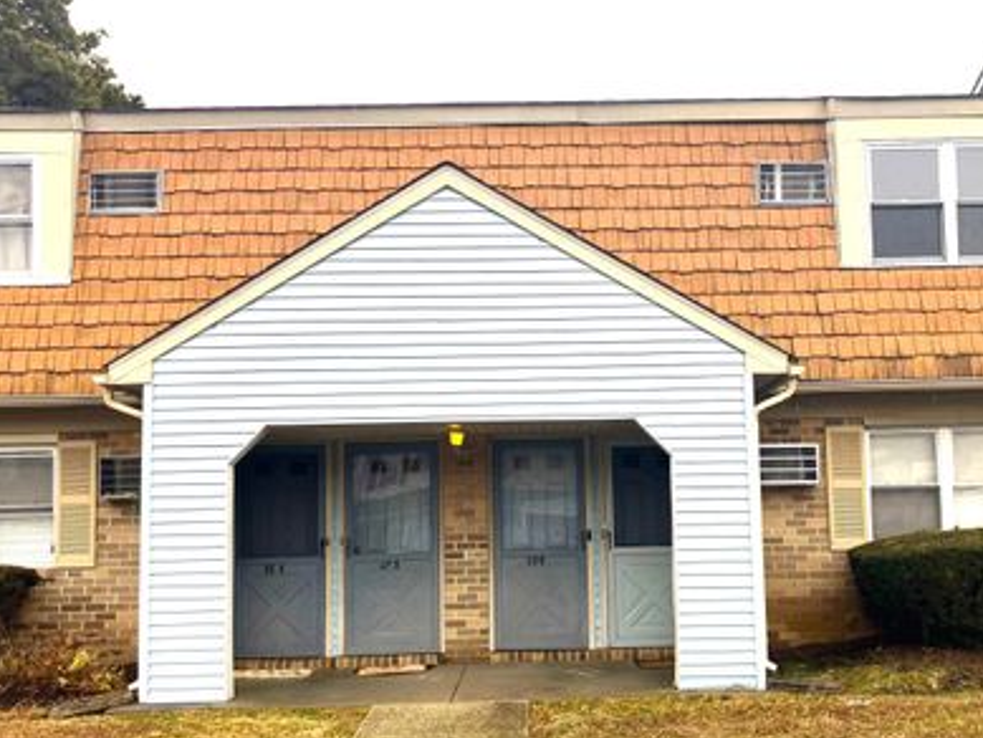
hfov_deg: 51.2
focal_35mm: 36
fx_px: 1023
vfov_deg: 39.5
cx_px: 543
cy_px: 454
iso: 25
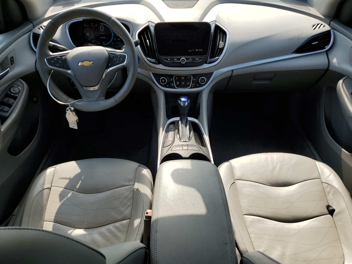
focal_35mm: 26
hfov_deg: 67.3
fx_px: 264
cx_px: 176
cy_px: 132
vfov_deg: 53.1
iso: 50
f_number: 1.5
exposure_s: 1/1000
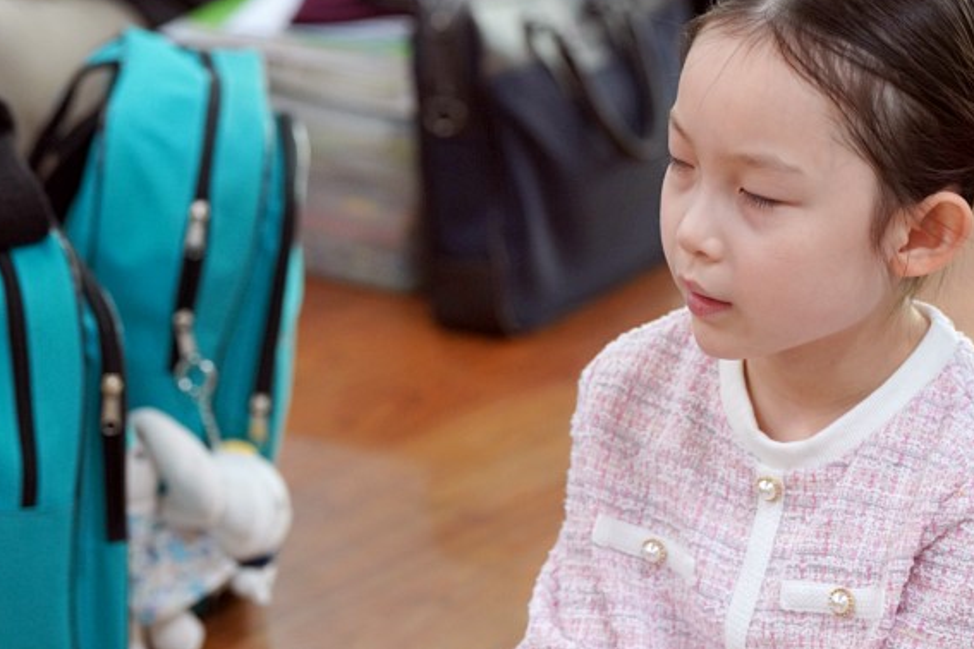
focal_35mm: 181
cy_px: 407
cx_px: 709
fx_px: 4897
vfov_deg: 7.6
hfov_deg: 11.3
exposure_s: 1/160
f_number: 4
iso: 2000
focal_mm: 114
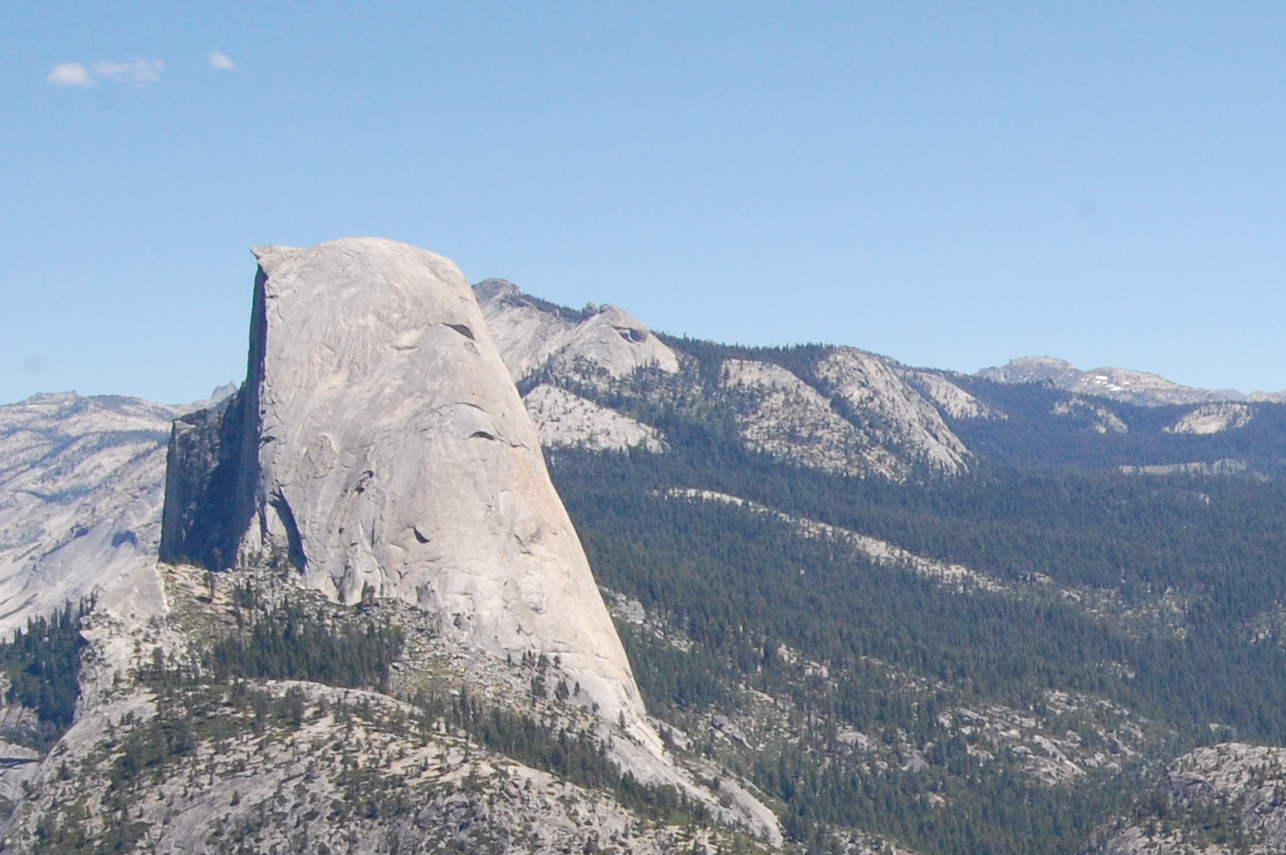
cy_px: 751
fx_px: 3212
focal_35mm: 90
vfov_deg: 15.0
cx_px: 1134
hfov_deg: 22.2
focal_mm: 28
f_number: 13
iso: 800
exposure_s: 1/640
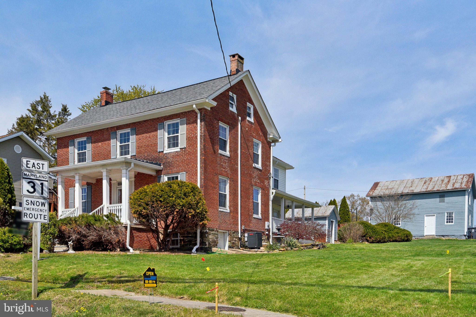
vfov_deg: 37.8
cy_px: 158
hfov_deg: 54.4
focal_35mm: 35
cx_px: 238
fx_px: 463
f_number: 9
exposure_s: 1/4000
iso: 400
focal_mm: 35
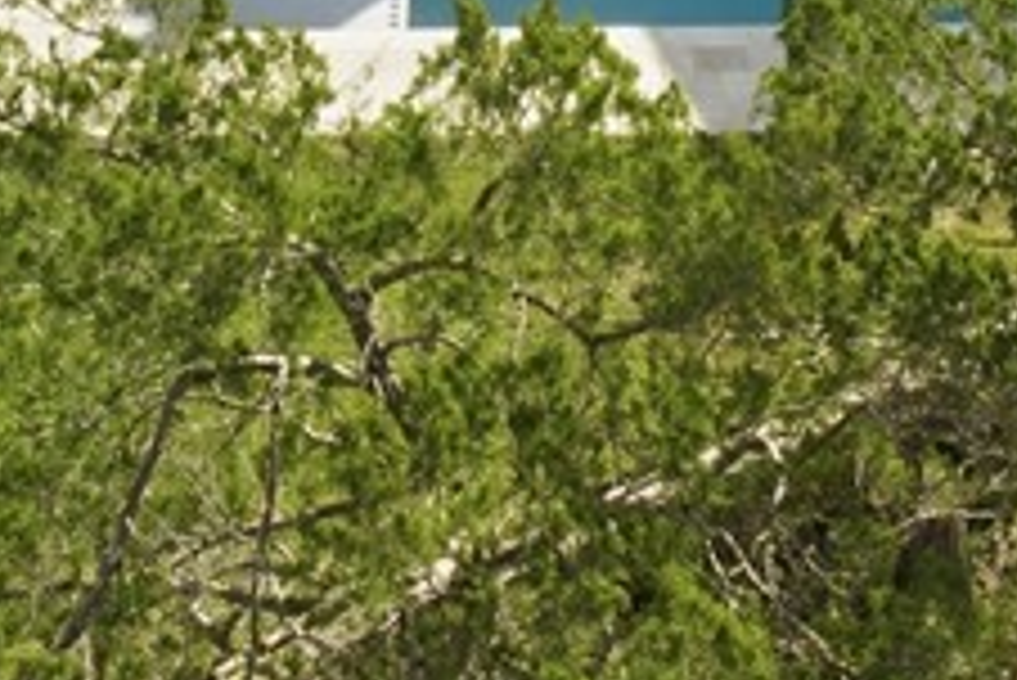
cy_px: -666
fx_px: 3194
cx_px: 531
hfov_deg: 18.1
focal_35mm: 113
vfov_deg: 11.1
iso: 100
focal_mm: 12.3
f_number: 11
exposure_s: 1/80
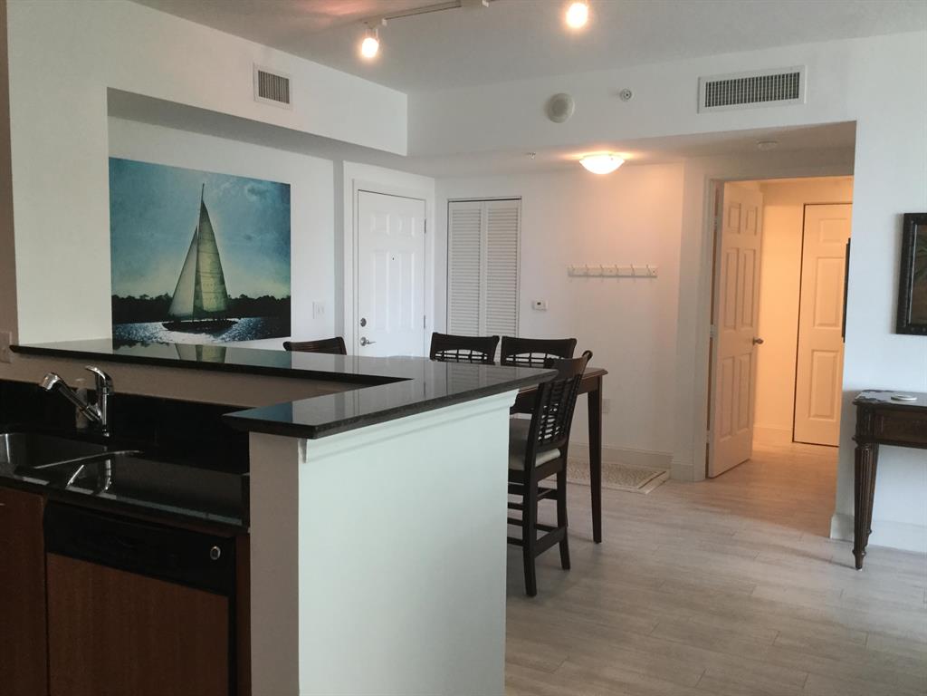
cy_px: 348
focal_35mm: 31
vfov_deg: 45.4
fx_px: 830
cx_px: 464
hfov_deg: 58.4
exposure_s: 1/30
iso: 80
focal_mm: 3.3
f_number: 2.4
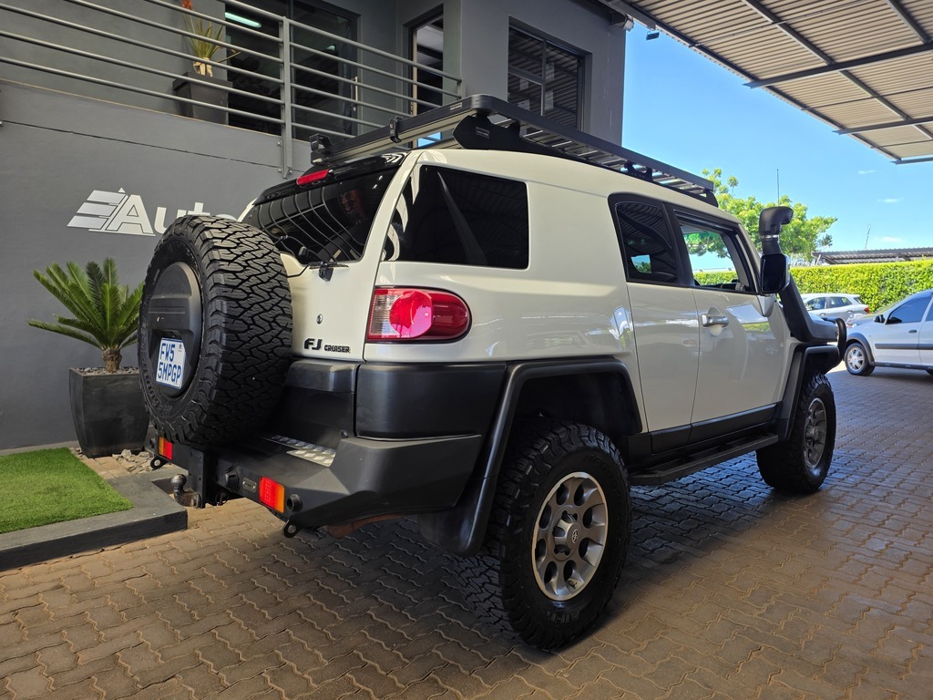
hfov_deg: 73.9
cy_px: 350
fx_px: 620
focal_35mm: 23
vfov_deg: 58.9
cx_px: 466
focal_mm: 6.25
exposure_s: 1/359
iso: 40
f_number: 1.7
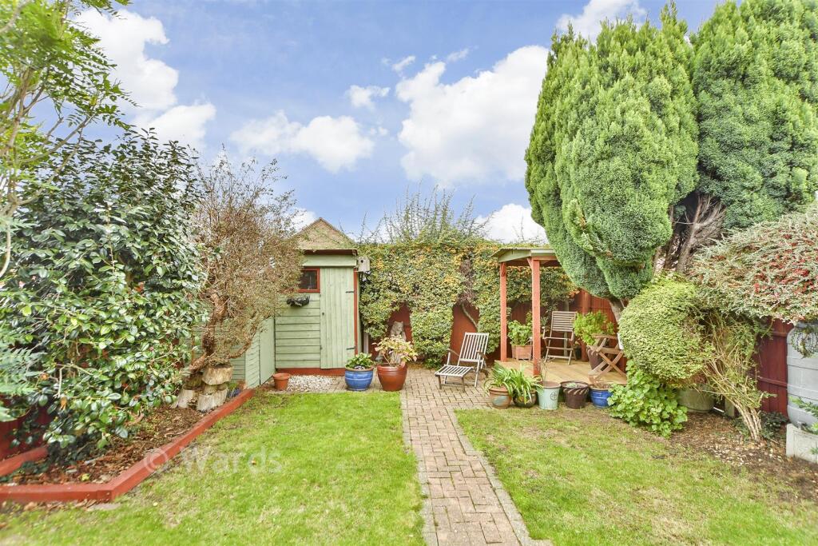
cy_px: 273
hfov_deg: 100.4
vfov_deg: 77.3
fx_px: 341
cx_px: 409
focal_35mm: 15
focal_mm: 10
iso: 500
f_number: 5.6
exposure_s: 1/125
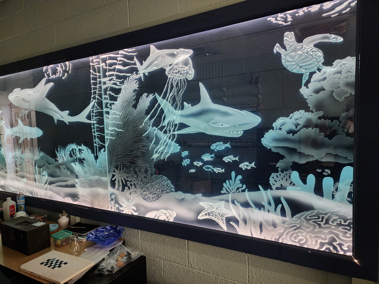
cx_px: 190
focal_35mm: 23
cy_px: 142
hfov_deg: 73.9
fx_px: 252
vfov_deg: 58.9
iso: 640
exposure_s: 1/30
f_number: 1.8
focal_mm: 6.4
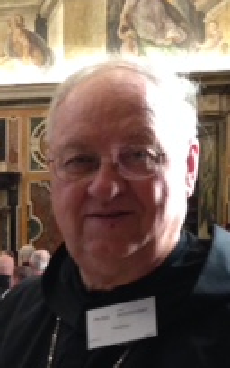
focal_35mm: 109
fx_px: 1094
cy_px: 296
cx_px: -108
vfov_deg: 18.9
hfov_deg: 11.5
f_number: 2.4
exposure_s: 1/20
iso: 200
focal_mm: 4.12
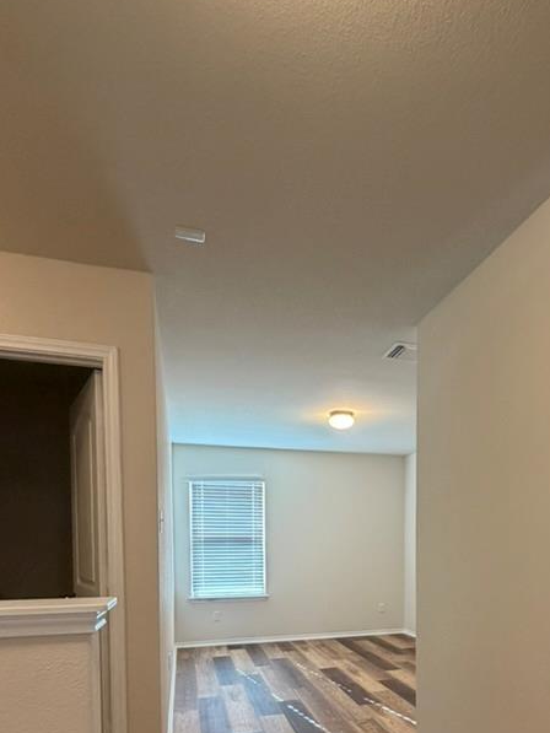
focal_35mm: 24
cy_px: 572
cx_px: 352
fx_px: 508
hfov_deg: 56.0
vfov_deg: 65.9
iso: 320
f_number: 2.2
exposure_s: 1/60
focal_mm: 2.22
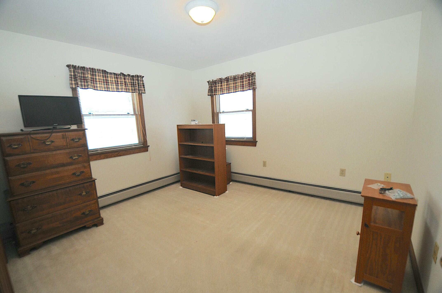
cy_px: 146
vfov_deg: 77.2
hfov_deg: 100.5
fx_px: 184
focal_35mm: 15
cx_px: 221
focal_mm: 10
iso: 400
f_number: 3.5
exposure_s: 1/160
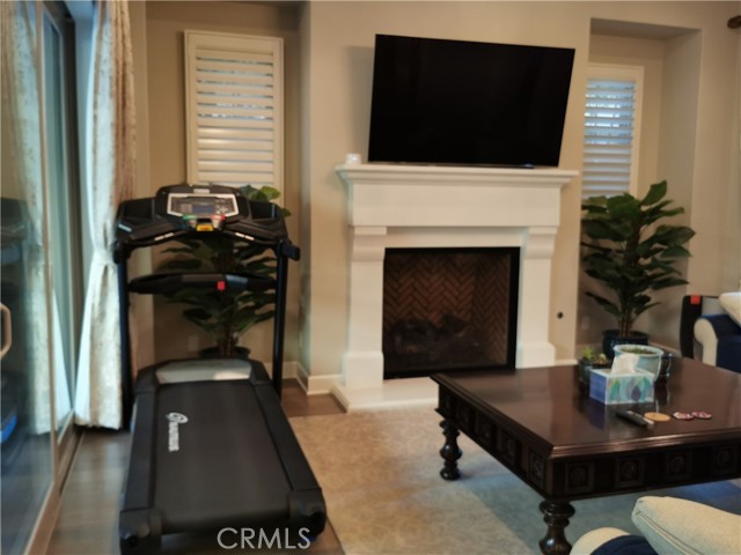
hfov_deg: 58.4
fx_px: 664
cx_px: 370
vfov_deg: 45.4
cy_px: 278
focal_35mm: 31
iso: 160
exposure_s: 1/60
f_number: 1.6
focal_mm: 5.56
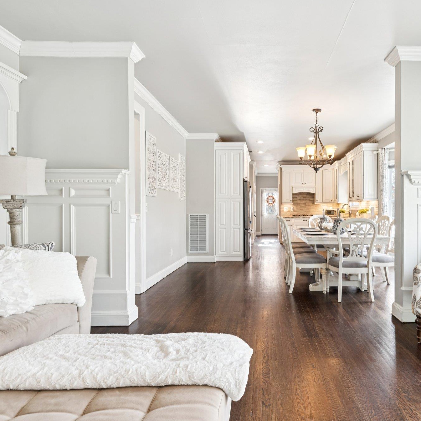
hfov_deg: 68.1
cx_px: 274
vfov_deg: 69.6
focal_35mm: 22
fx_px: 303
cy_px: 210
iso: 320
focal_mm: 17
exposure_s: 1/25
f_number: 8
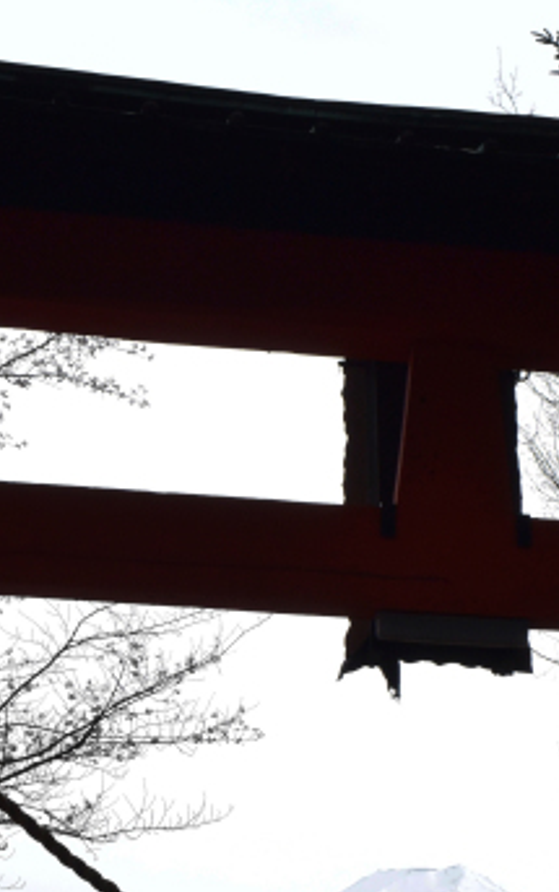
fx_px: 2311
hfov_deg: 13.8
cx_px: 281
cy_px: 685
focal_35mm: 95
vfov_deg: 21.6
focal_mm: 15
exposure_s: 1/250
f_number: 6.3
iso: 200
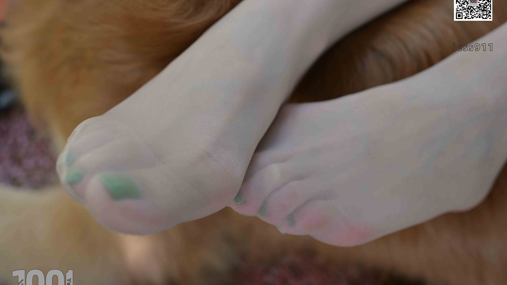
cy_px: 138
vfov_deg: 32.0
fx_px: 497
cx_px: 252
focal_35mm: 37
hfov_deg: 54.0
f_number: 4
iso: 450
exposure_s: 1/250
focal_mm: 35
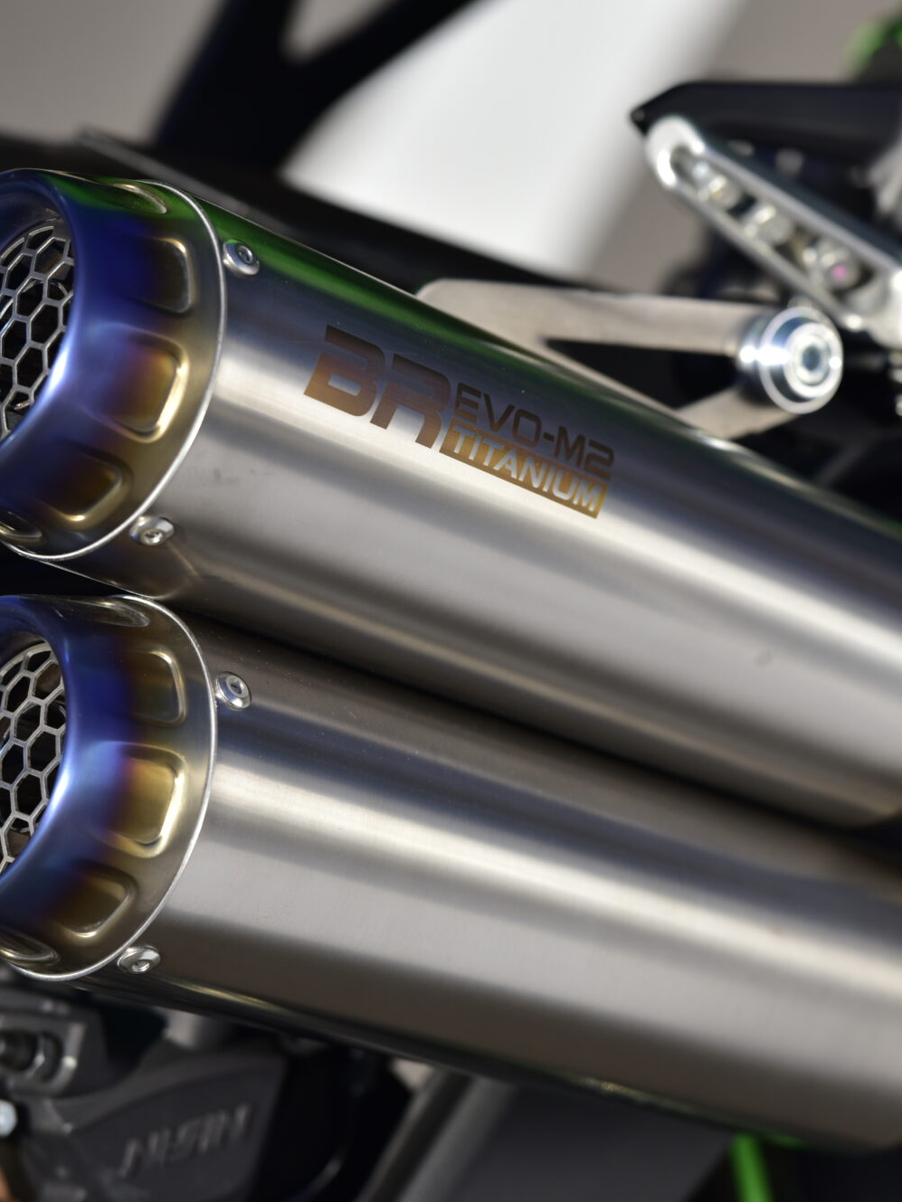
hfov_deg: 6.0
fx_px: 8545
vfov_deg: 8.0
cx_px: 650
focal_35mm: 246
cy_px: 602
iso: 160
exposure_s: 1/1600
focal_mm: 170
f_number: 5
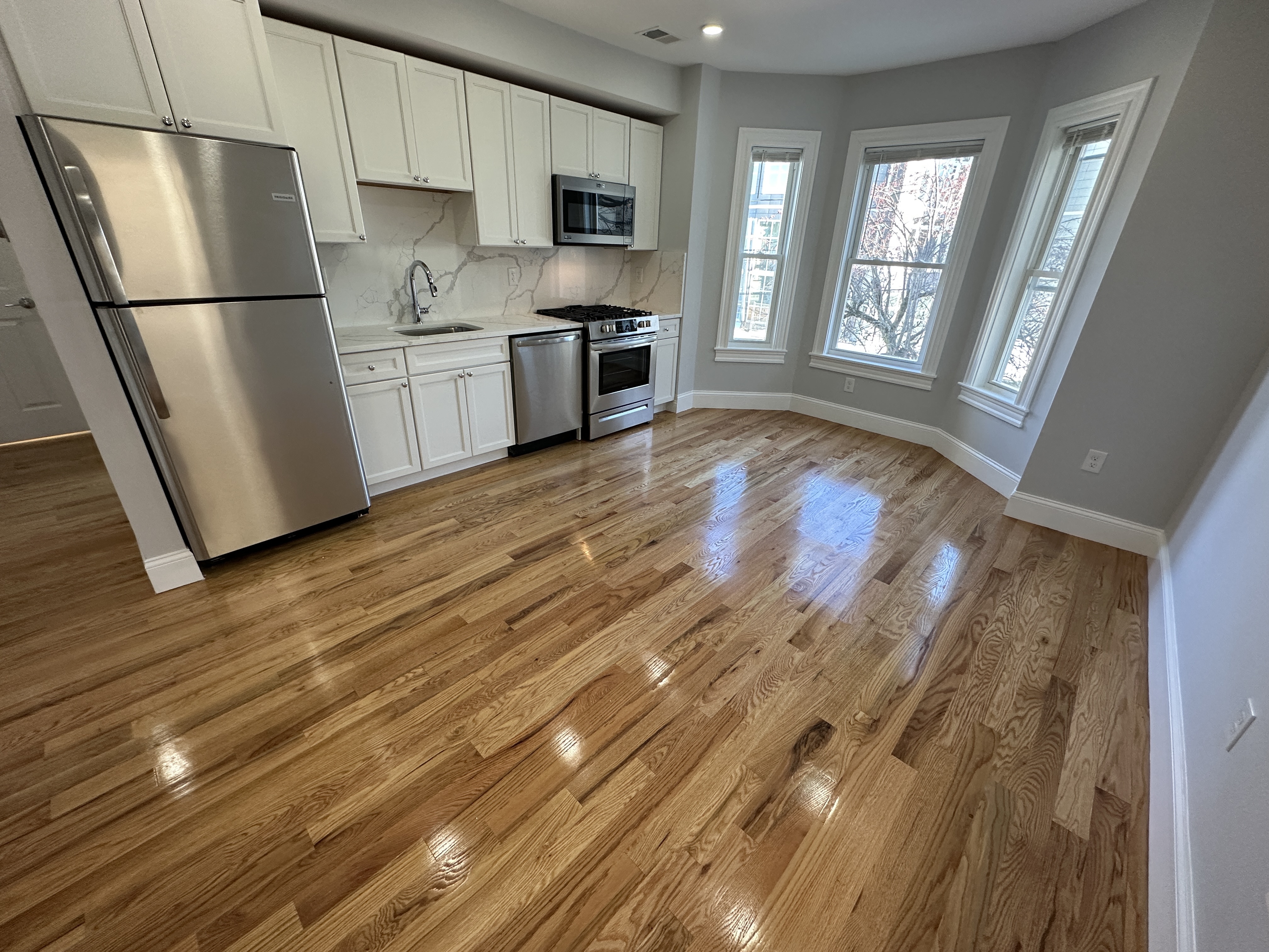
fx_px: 513
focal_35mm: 14
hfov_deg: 102.1
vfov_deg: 85.7
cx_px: 634
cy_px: 476
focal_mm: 2.22
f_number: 2.2
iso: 200
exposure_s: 1/120
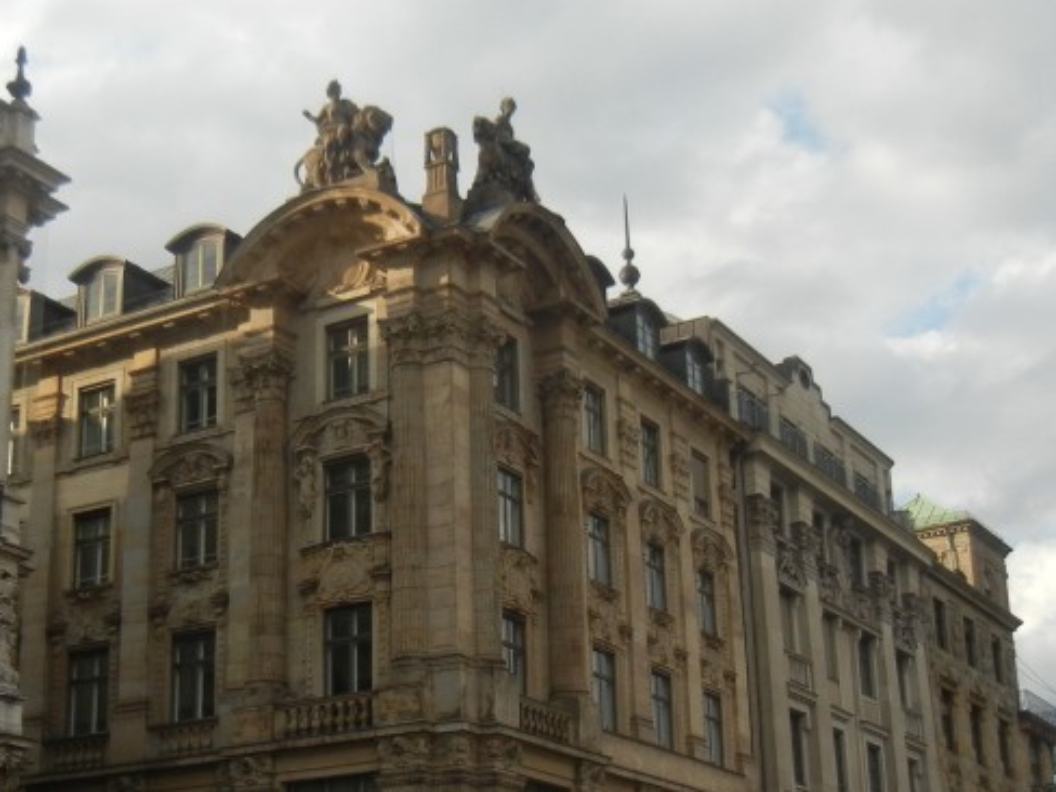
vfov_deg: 23.2
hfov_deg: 30.6
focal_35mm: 63
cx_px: 400
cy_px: 504
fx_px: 1922
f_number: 3.5
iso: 160
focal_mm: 5.4
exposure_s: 1/848
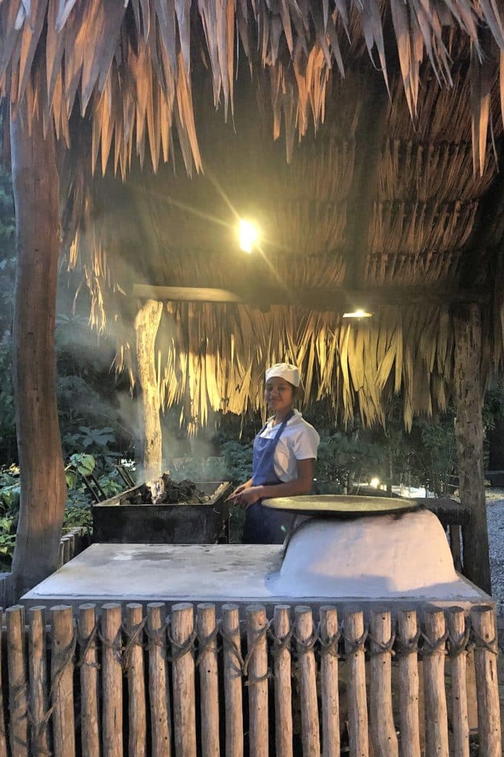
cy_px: 384
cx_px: 273
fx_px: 630
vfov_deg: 61.9
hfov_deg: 43.5
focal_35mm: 30
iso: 200
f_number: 1.8
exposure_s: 1/4
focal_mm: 3.99
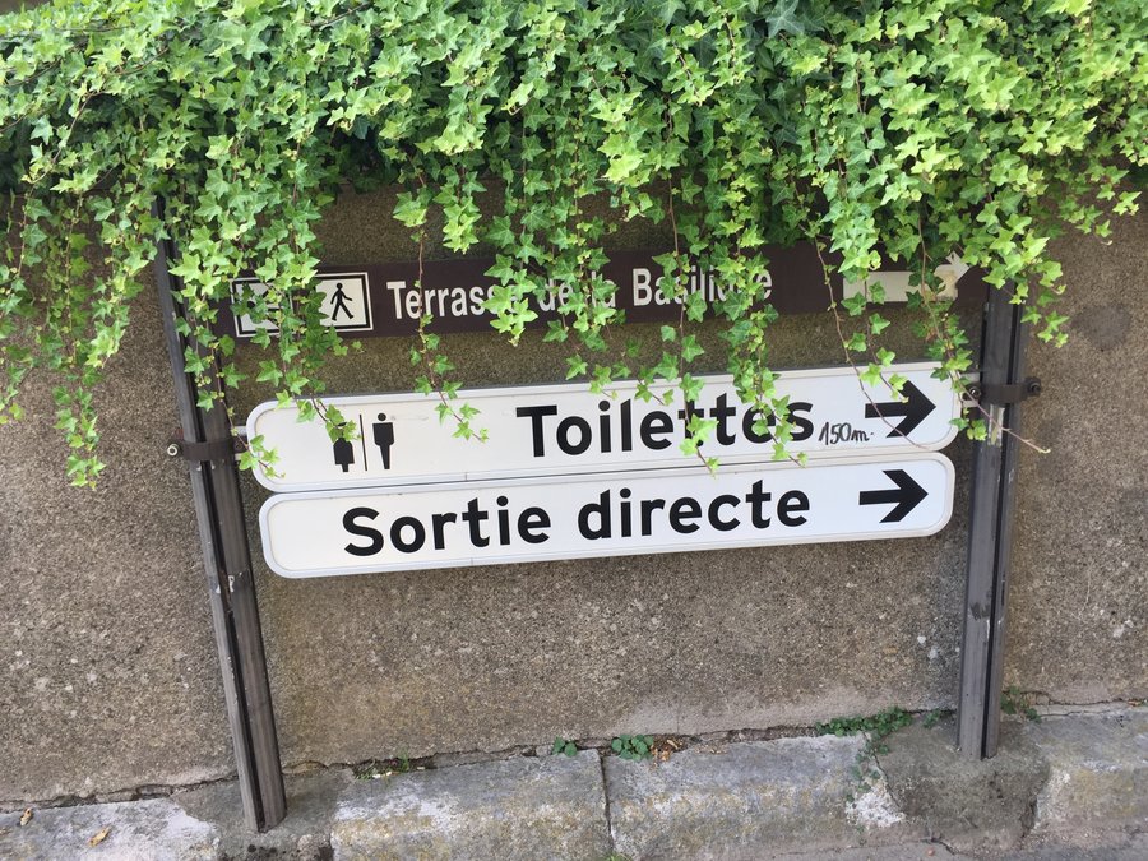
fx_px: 962
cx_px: 574
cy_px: 430
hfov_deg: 61.7
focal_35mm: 29
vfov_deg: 48.2
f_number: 2.2
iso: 32
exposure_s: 1/222
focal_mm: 4.15
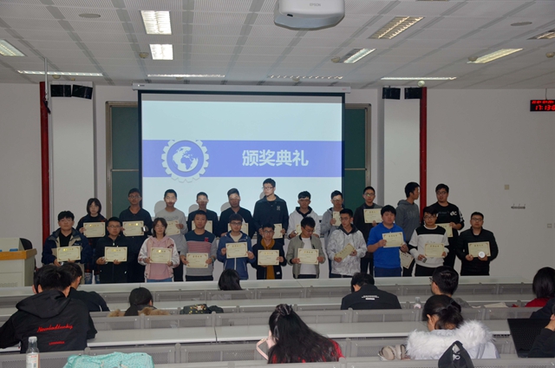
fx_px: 785
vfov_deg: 26.4
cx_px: 278
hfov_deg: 39.0
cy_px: 184
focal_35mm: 51
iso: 200
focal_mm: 34
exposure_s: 1/60
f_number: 4.2
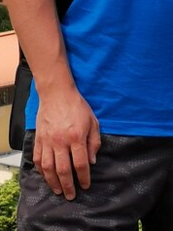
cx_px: 85
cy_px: 79
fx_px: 2863
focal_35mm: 430
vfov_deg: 4.6
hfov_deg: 3.5
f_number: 2.4
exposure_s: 1/1008
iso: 50
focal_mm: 7.48
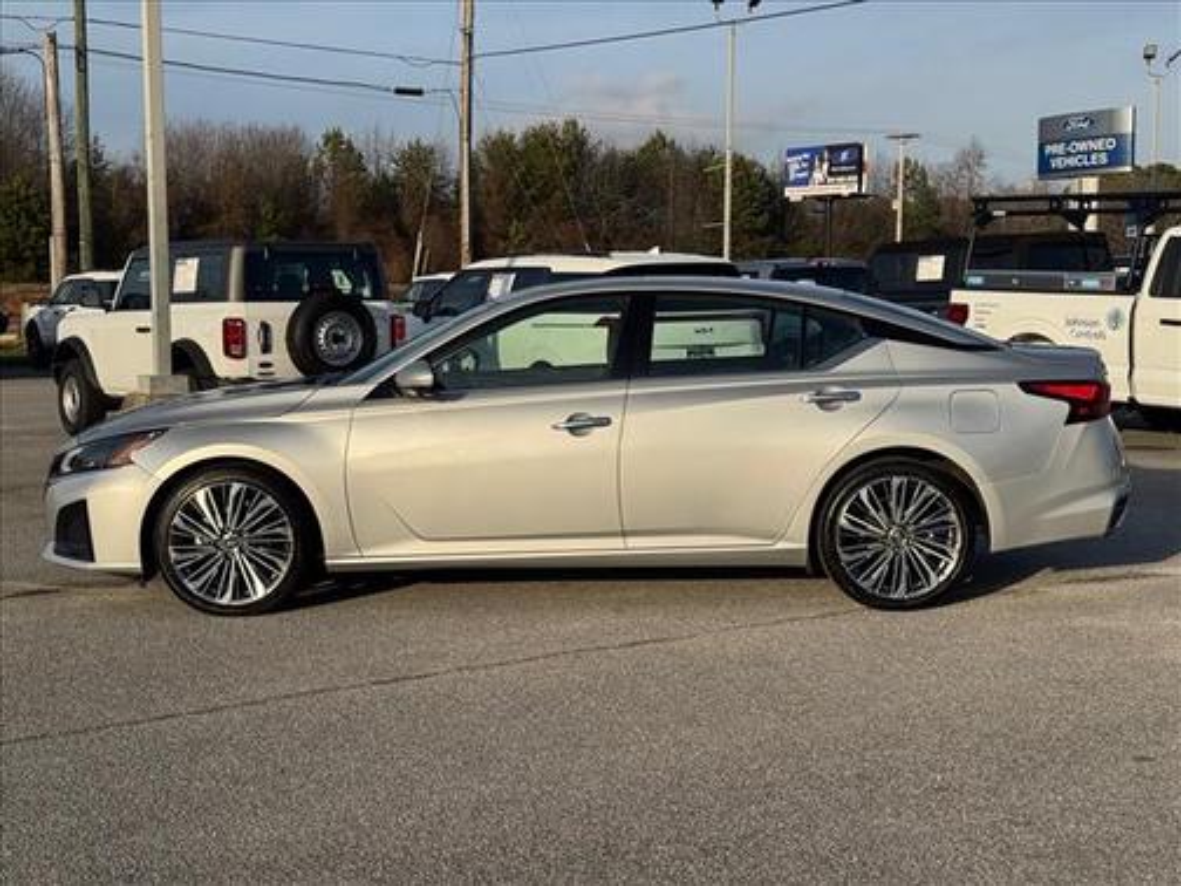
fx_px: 1638
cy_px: 443
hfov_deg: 39.7
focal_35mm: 48
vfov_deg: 30.3
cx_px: 590
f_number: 1.78
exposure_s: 1/6410
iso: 64
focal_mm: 6.76
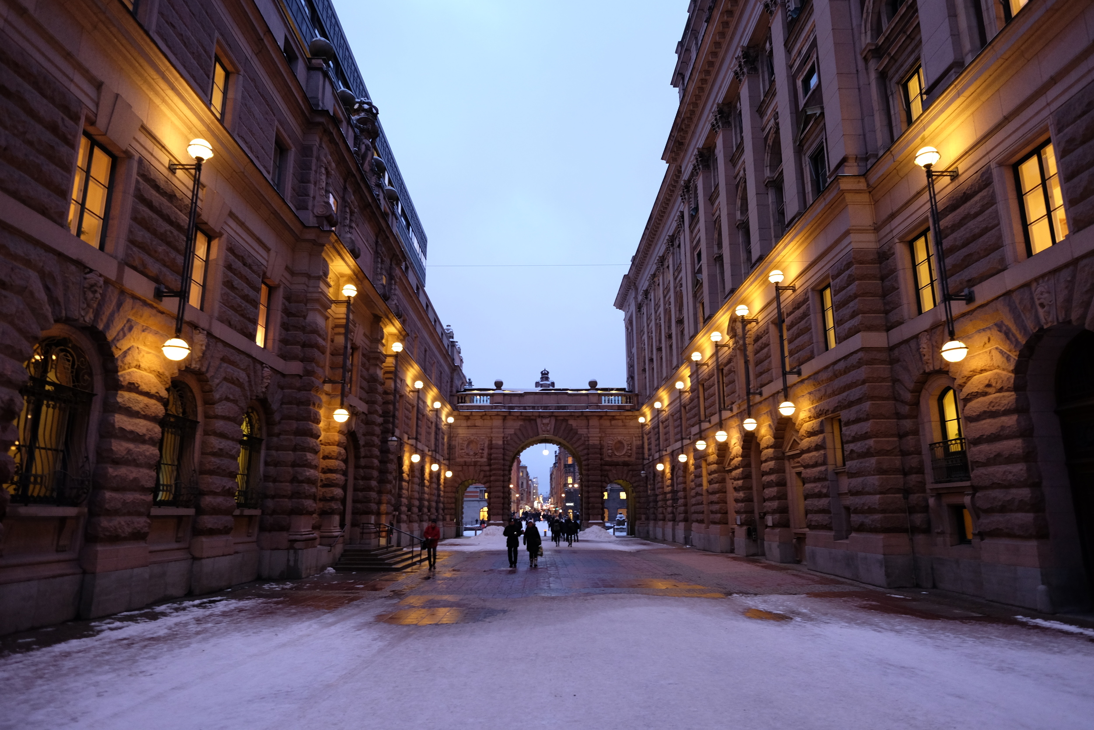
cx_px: 547
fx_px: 638
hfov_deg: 81.2
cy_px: 365
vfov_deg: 59.5
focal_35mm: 21
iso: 800
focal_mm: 14
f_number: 2.8
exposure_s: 1/20
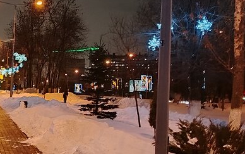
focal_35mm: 70
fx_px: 468
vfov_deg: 18.6
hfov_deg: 27.4
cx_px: -8
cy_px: 93
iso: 1225
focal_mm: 5.25
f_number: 1.75
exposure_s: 1/25
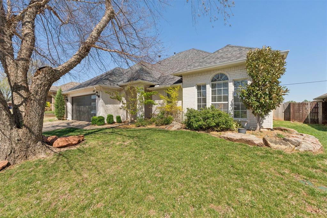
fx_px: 136
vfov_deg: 77.3
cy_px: 109
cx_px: 164
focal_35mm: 15
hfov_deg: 100.4
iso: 200
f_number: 8
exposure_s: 1/1000
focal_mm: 10
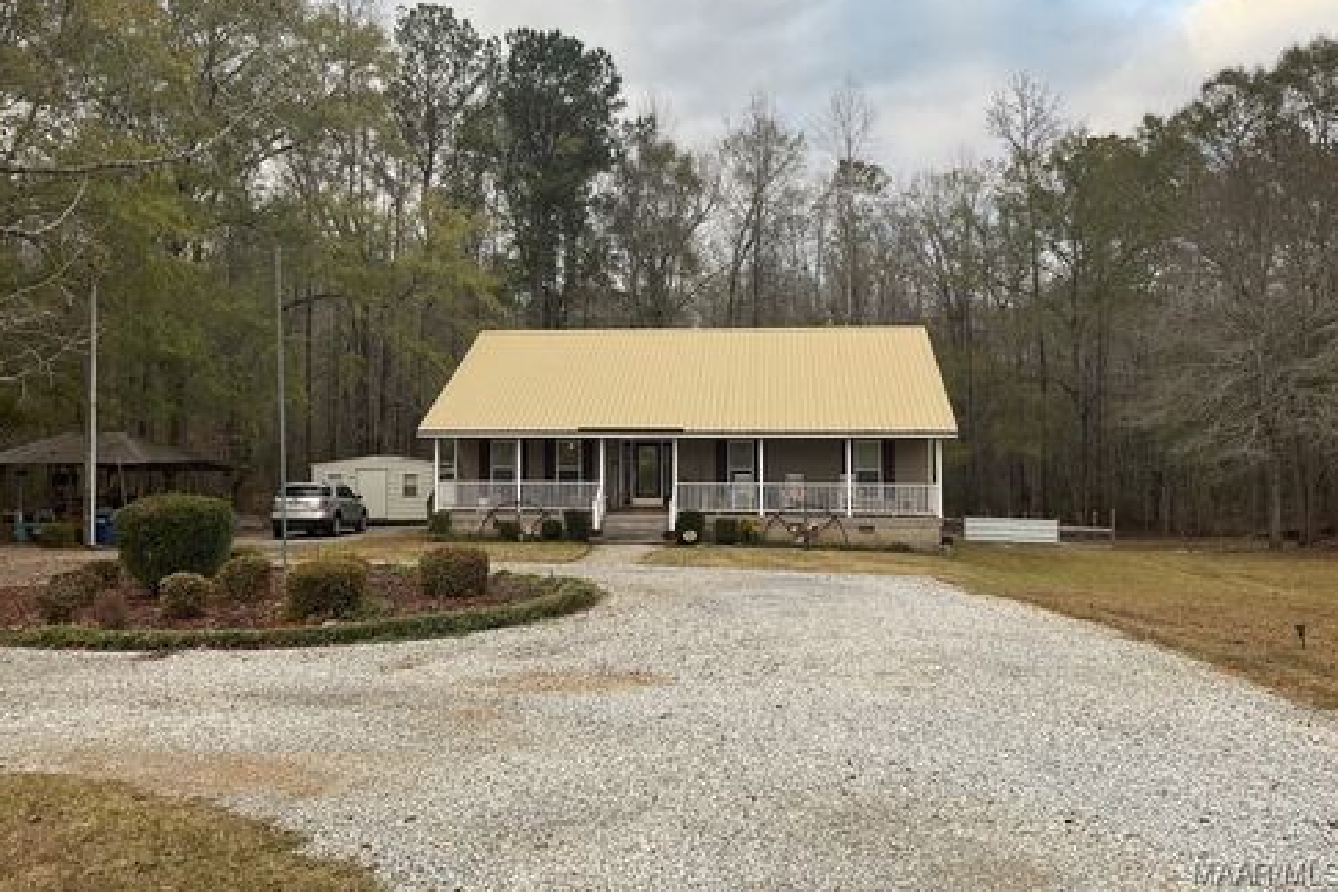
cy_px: 387
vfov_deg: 42.2
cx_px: 658
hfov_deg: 60.3
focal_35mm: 31
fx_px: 1152
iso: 16
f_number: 1.8
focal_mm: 3
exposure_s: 1/122
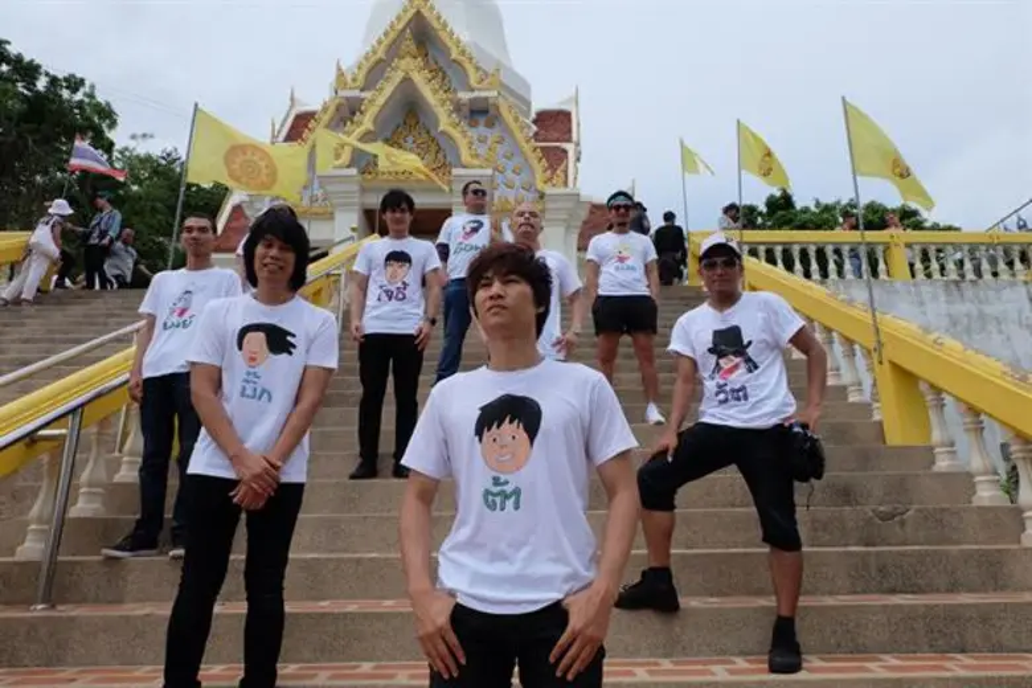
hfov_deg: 73.7
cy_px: 344
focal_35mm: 24
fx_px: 688
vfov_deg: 53.1
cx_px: 516
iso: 400
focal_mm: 16
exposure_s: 1/350
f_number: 13
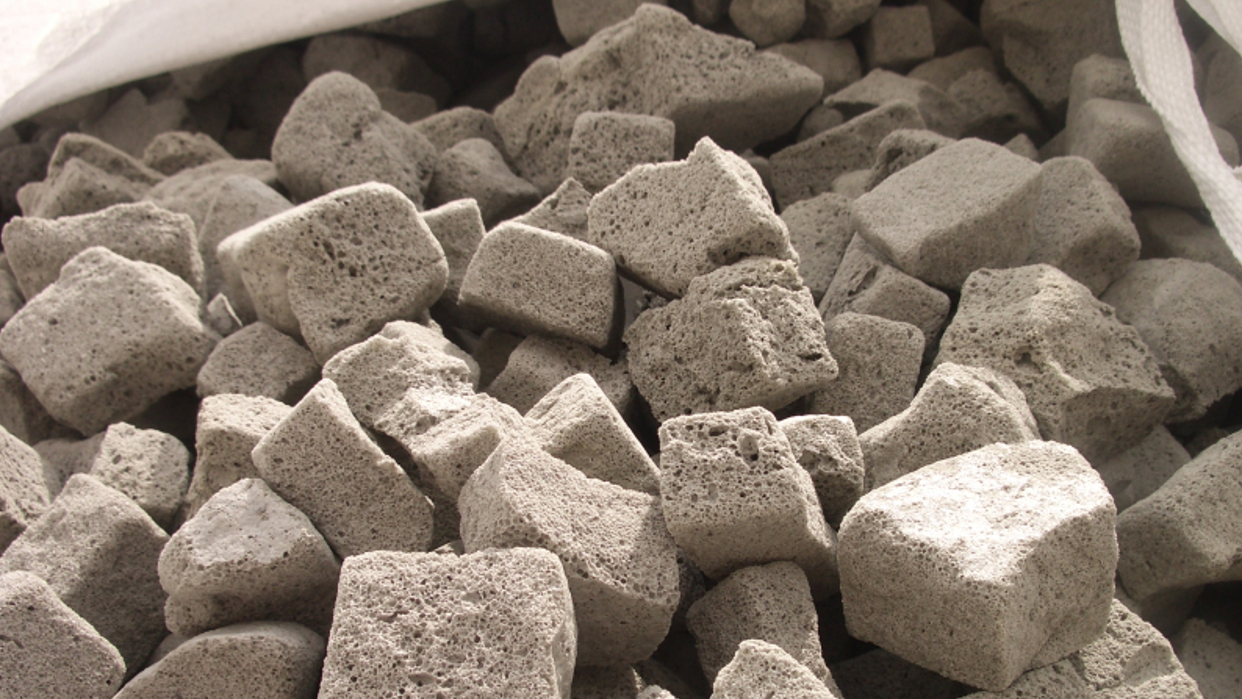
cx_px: 618
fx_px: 1482
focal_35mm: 45
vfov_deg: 26.5
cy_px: 435
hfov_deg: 45.5
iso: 80
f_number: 4.6
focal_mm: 6.8
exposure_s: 1/400
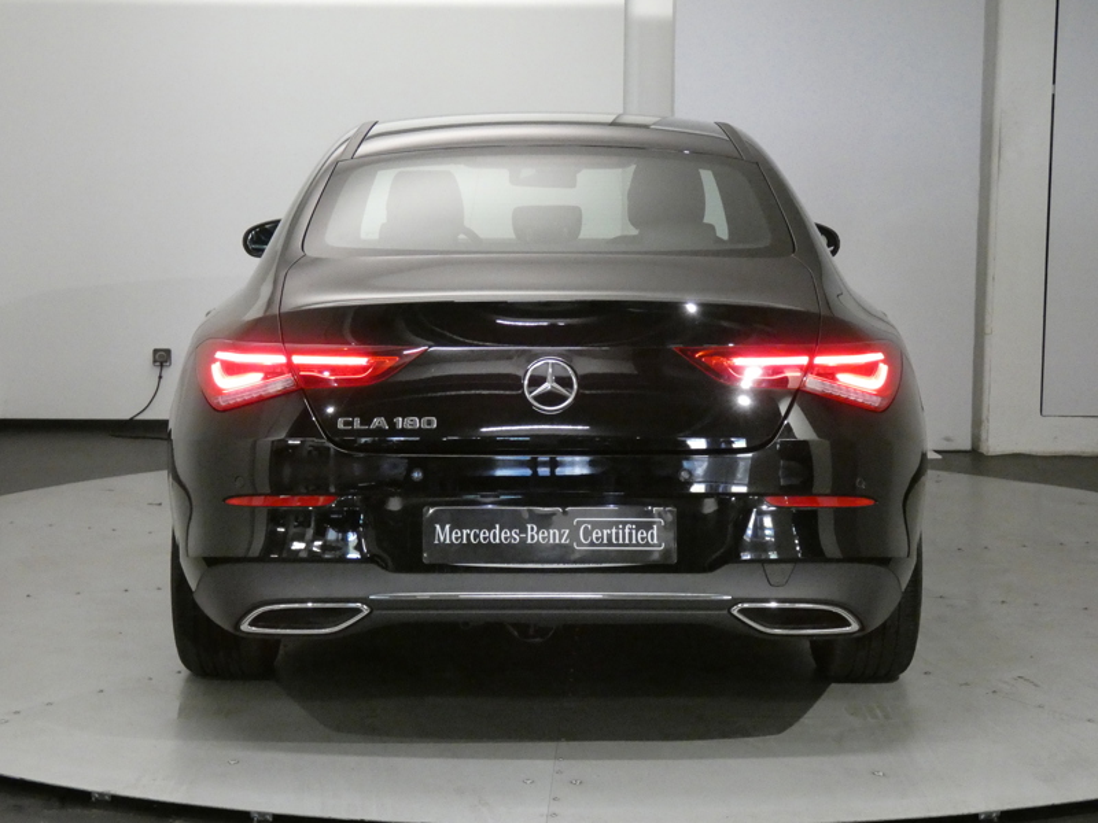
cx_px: 549
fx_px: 2093
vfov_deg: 22.3
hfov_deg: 29.4
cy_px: 412
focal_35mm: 66
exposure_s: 1/80
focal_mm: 11.9
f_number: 4.2
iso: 1600
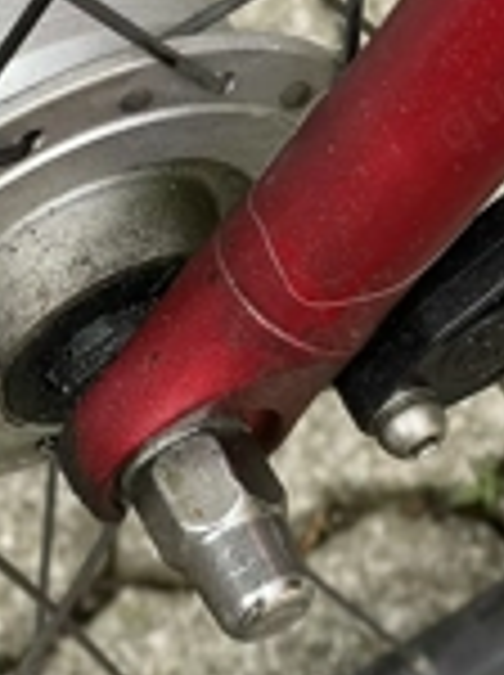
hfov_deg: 10.6
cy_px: 112
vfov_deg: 14.1
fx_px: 2706
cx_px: 68
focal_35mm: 139
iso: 125
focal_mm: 6
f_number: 2
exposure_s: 1/99
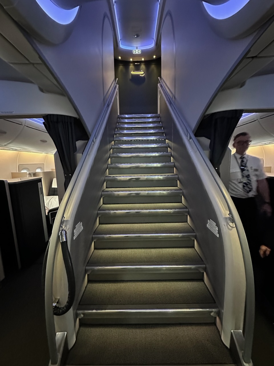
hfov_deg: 85.7
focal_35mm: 14
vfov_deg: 102.1
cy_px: 183
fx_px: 148
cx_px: 137
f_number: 2.2
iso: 1250
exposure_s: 1/31
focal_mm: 2.22
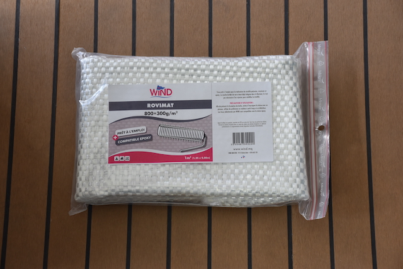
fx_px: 1008
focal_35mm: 90
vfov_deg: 15.2
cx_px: 202
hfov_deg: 22.6
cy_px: 134
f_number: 5.6
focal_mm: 60
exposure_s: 1/100
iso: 400
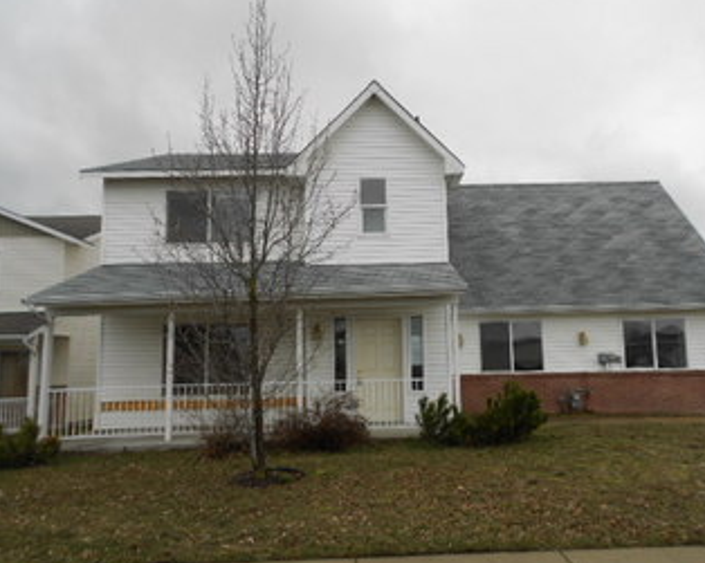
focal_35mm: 28
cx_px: 386
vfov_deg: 51.5
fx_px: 584
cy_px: 278
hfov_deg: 62.1
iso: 80
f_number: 3.2
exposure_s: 1/640
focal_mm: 4.6
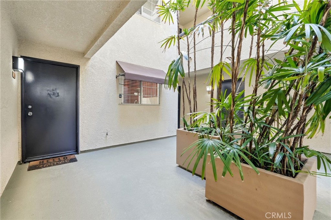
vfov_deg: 72.0
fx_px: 152
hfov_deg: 95.0
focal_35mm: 16
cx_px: 166
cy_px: 110
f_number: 10
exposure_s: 1/160
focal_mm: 16.5
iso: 800
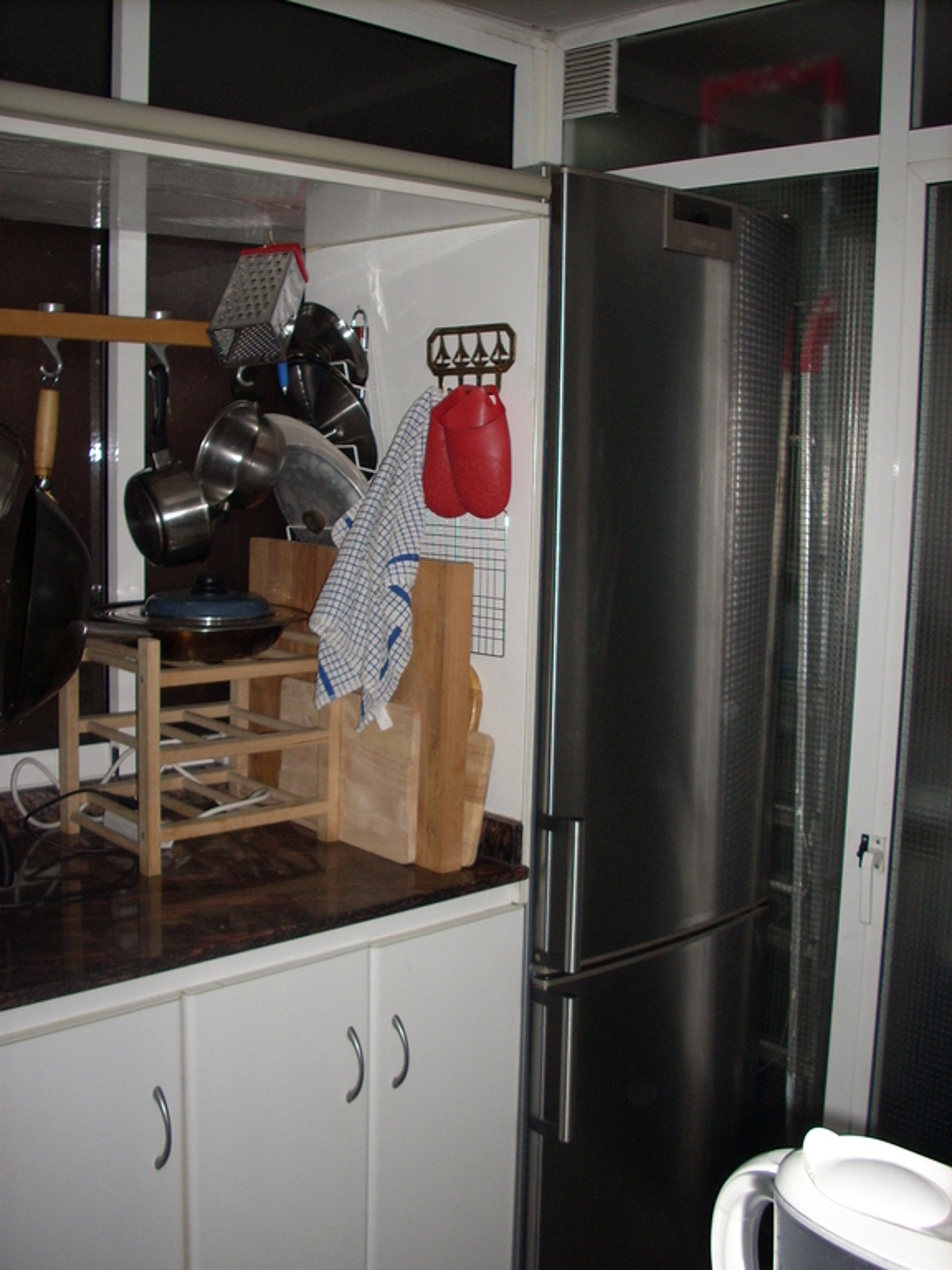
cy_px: 635
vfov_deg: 50.1
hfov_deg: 38.7
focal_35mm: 37
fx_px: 1357
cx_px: 476
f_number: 2.8
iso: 100
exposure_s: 1/60
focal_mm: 6.2
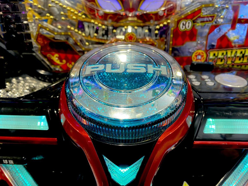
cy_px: 93
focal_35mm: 26
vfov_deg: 53.1
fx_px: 186
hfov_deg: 67.3
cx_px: 124
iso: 64
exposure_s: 1/50
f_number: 1.8
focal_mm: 4.25
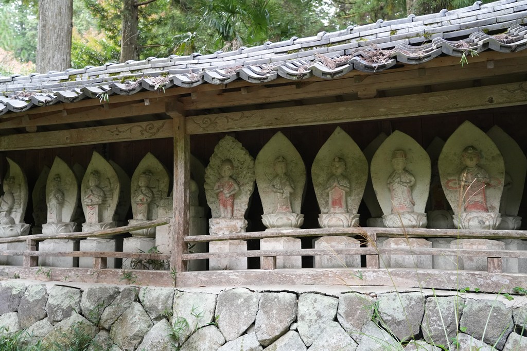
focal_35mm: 32
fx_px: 468
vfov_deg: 41.1
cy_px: 176
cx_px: 264
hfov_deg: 58.7
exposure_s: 1/160
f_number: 4
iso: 5000
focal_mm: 32
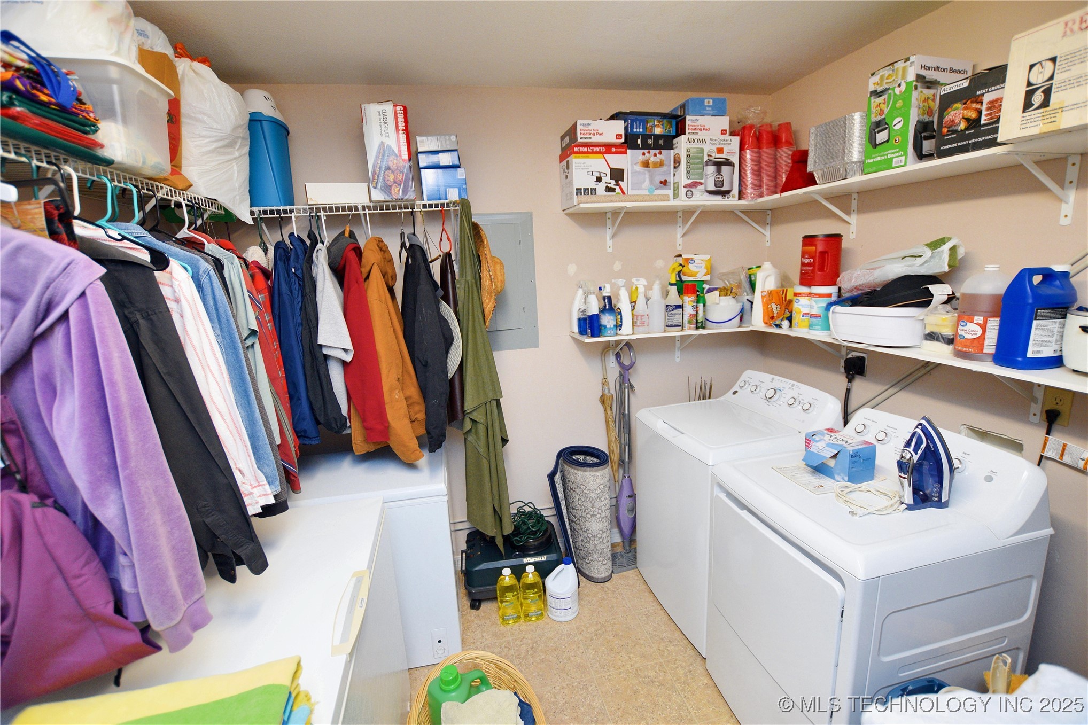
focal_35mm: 15
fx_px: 453
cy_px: 362
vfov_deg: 77.3
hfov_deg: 100.4
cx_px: 544
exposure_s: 1/60
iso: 800
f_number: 4
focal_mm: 10
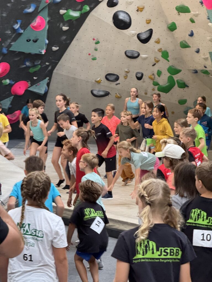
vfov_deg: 16.4
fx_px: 980
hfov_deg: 12.3
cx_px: 106
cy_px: 141
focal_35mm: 120
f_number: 2.8
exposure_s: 1/50
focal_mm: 15.66
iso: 250
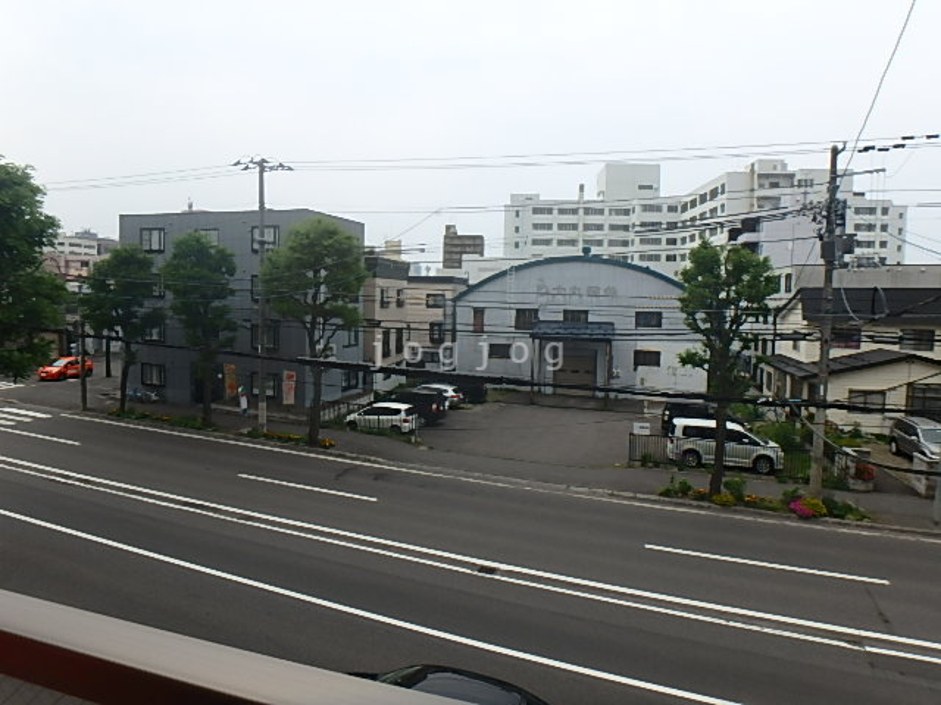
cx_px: 470
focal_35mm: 21
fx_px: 571
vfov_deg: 63.4
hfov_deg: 79.0
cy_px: 352
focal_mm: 3.7
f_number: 6
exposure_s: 1/400
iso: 125
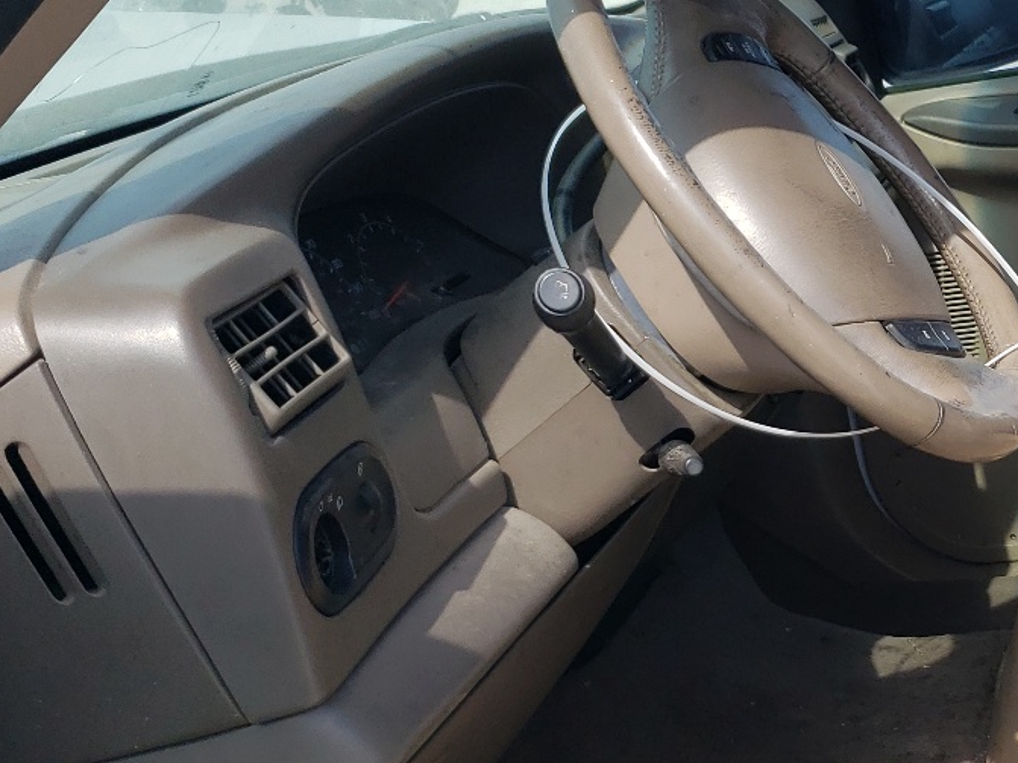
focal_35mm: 62
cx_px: 1083
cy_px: 425
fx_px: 1823
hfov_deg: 28.7
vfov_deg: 23.6
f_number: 1.5
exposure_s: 1/1667
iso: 50
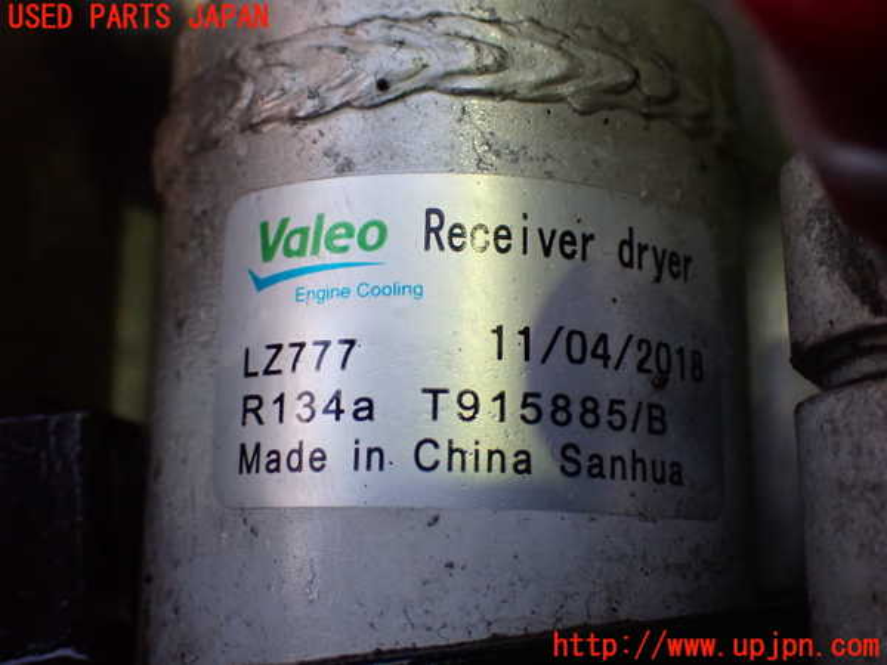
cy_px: 332
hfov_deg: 40.4
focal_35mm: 47
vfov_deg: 30.9
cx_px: 444
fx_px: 1204
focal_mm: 8.4
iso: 800
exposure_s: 1/100
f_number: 3.1
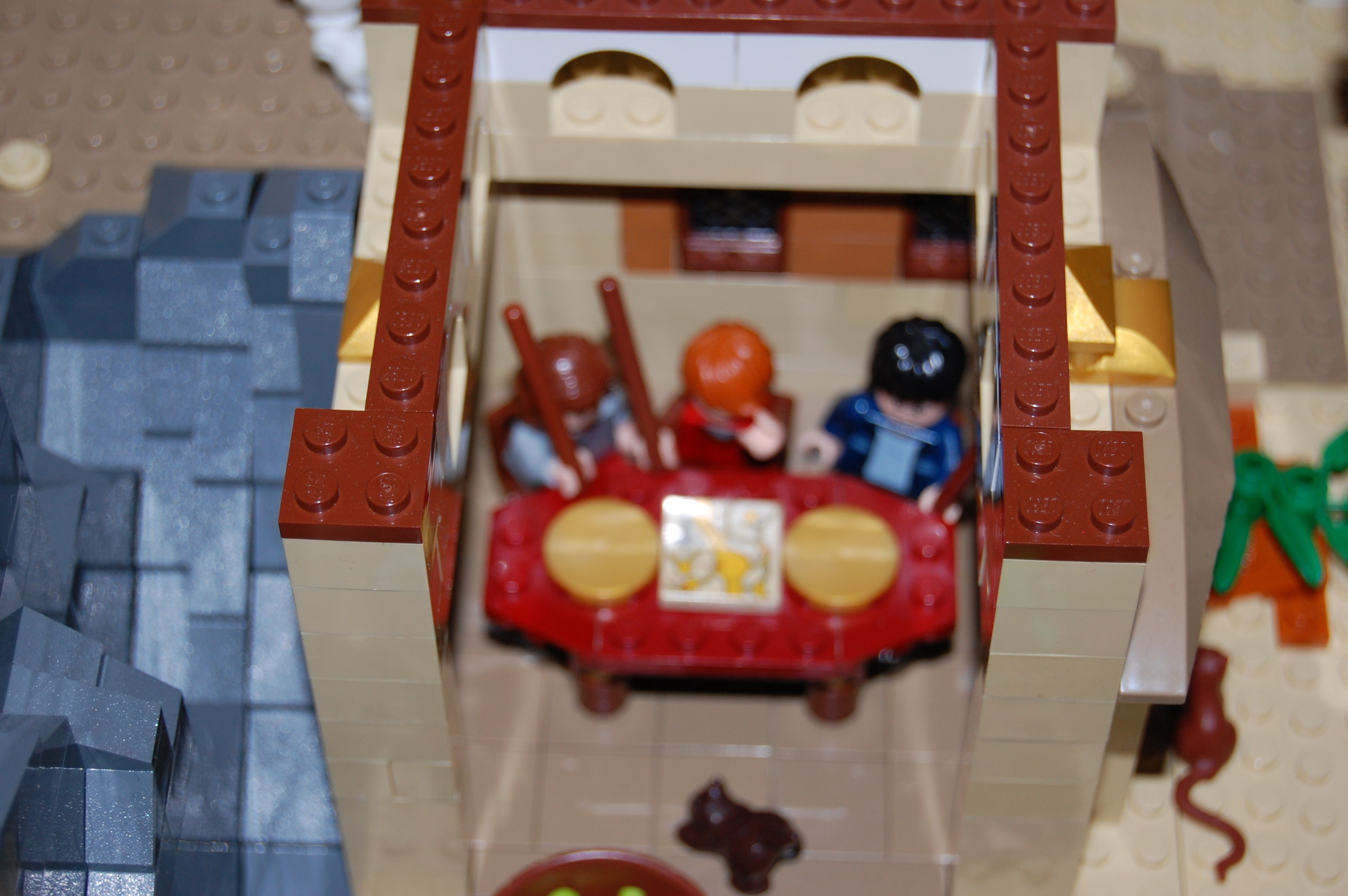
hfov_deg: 24.6
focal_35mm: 82
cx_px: 674
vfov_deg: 16.5
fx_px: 3086
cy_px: 448
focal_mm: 55
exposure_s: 1/60
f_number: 5.6
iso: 400
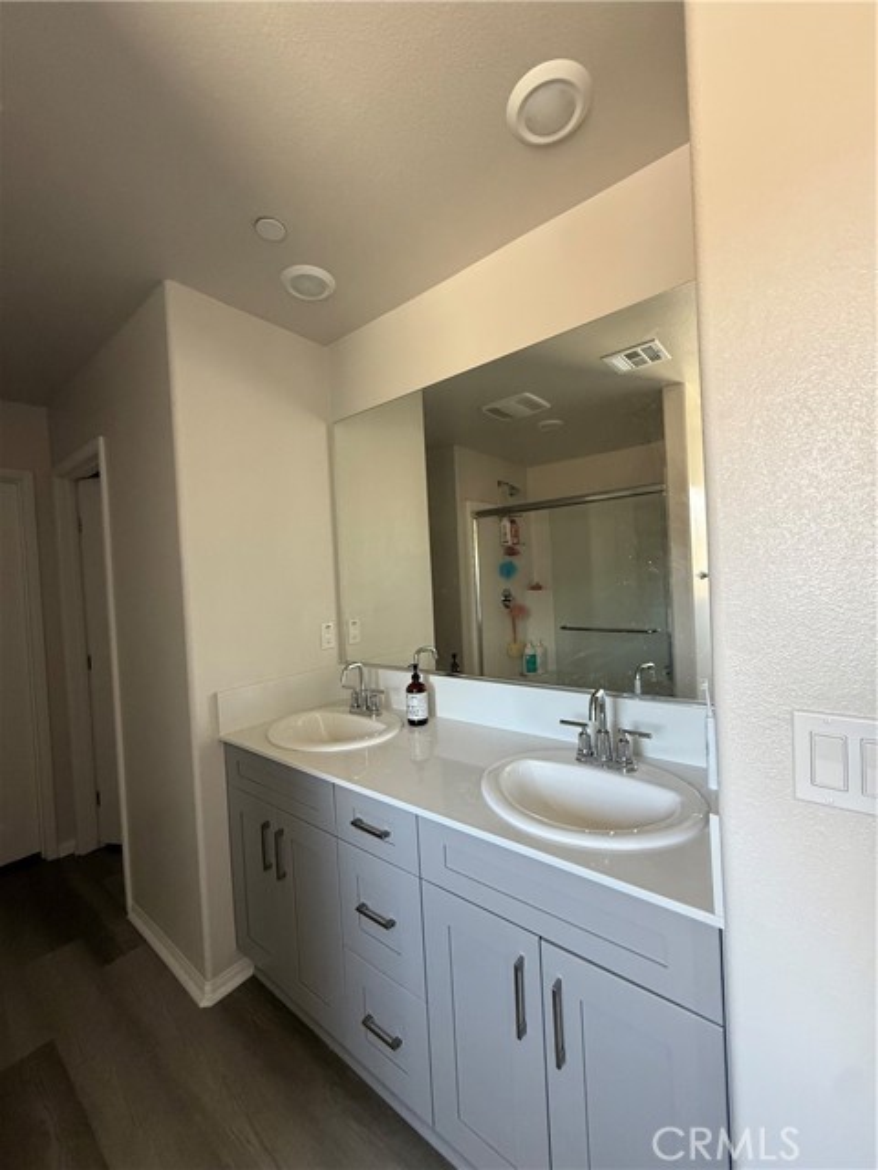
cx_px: 439
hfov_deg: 85.7
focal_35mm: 14
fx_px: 473
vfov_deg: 102.1
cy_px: 585
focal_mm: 2.22
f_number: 2.2
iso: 320
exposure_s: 1/88
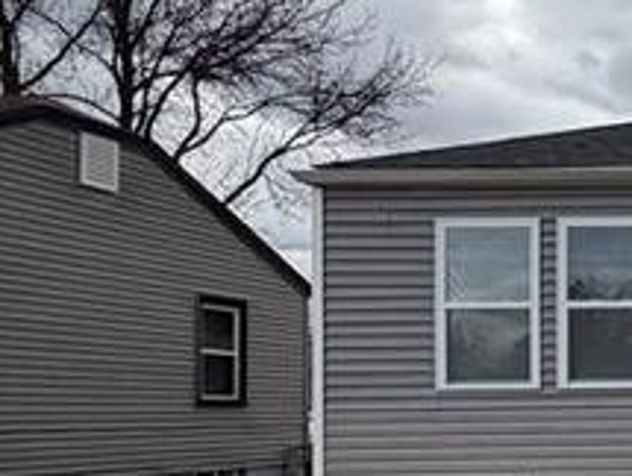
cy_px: 379
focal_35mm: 52
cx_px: 985
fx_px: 951
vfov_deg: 27.6
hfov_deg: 25.6
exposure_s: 1/502
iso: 50
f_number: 2.2
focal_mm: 2.22
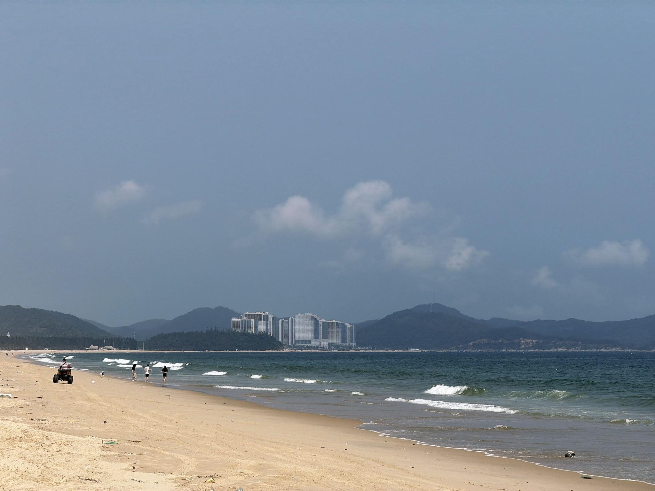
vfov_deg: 14.8
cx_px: 328
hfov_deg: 19.6
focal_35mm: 100
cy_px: 246
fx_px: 1892
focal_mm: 16.89
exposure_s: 1/1033
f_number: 2.8
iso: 20
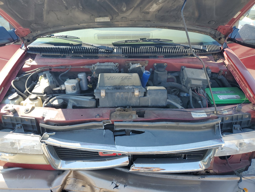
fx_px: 192
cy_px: 96
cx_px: 128
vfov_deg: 53.1
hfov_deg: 67.3
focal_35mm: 26
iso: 50
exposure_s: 1/588
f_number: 1.5
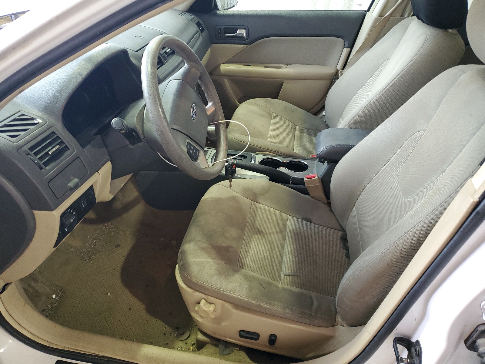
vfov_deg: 53.1
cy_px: 182
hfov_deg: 67.3
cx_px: 242
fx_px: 364
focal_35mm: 26
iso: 164
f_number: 1.5
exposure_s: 1/60.2
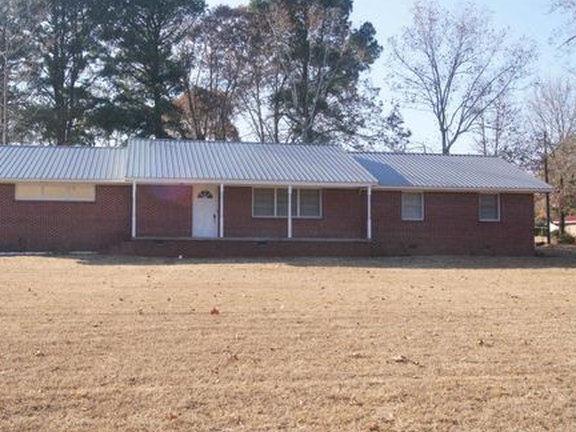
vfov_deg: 36.0
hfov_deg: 46.6
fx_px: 666
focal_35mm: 40
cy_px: 213
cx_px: 244
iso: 1600
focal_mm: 24
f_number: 11
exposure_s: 1/640
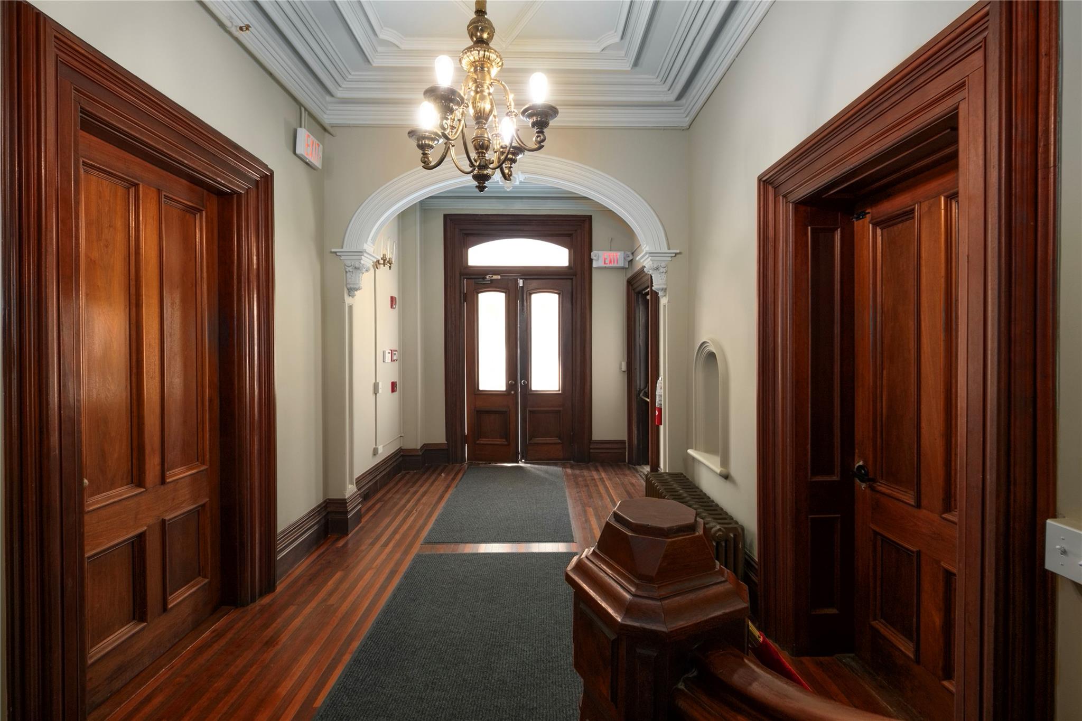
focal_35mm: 15
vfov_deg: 77.3
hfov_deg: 100.4
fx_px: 451
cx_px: 541
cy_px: 360
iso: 400
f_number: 5.6
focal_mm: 10
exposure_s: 1/60
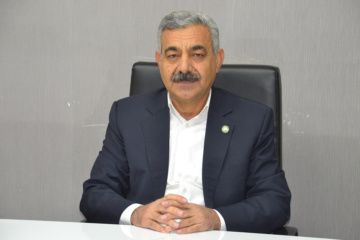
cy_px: 119
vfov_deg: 10.7
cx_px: 180
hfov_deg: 15.9
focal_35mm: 129
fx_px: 1285
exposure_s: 1/60
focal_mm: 85
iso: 1400
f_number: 5.6
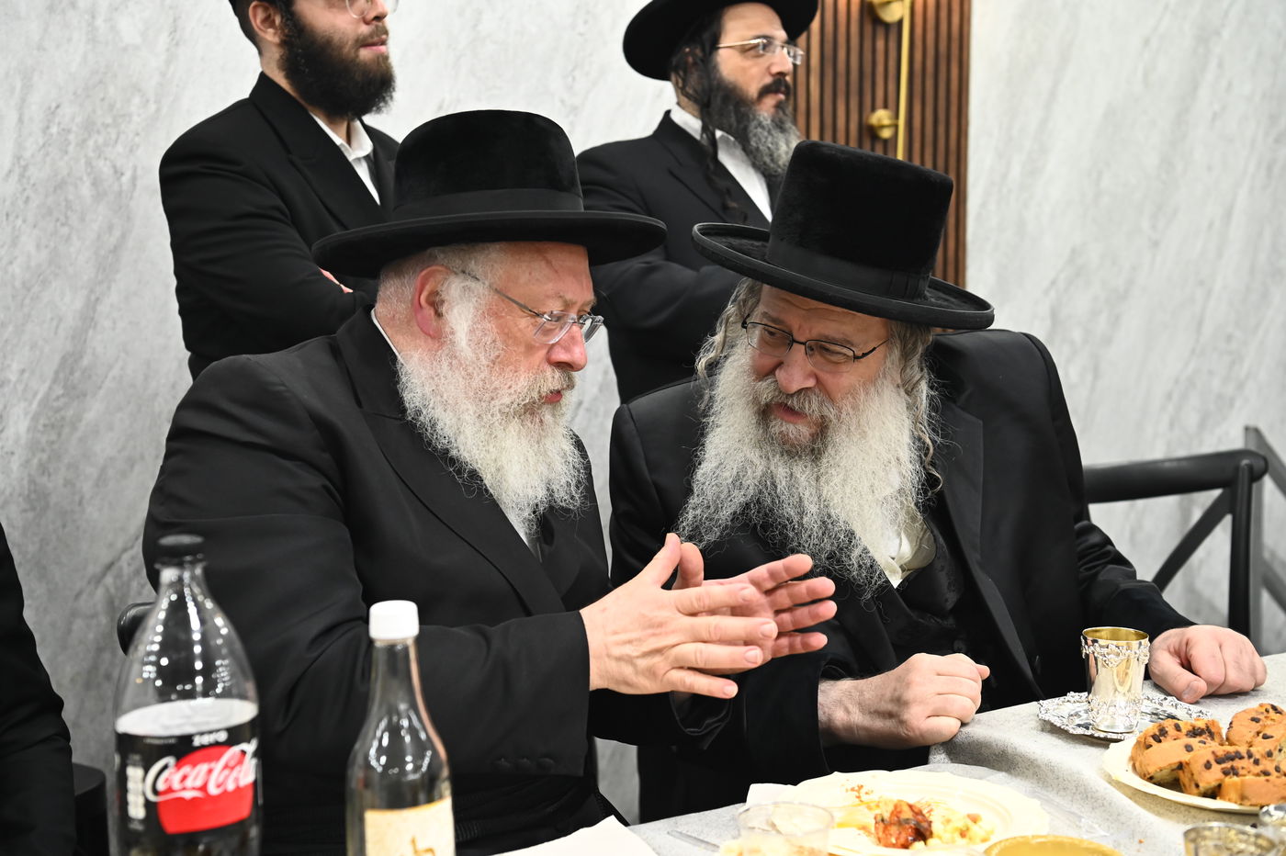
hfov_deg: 41.1
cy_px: 428
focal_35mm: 48
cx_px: 643
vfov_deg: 28.0
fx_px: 1714
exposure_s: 1/160
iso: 2000
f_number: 4.5
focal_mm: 48
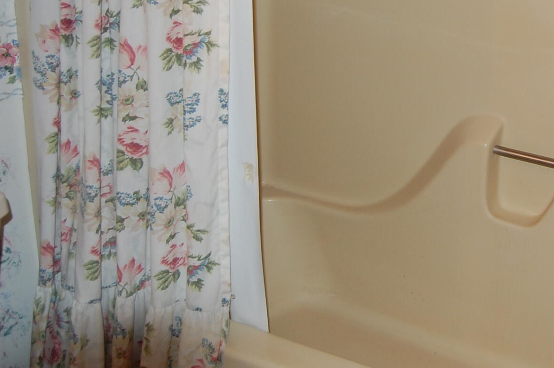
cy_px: 90
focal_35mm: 52
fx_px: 799
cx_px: 498
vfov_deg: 25.6
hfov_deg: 35.9
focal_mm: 18
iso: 400
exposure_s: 1/60
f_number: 3.5
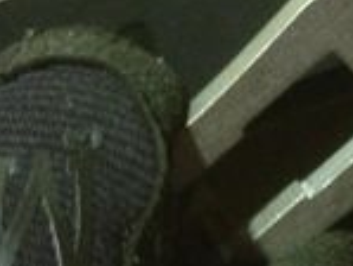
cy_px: 17
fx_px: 1449
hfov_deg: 13.0
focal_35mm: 142
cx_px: 561
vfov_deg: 10.4
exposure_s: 1/17
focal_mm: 4.13
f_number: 2.4
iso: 400
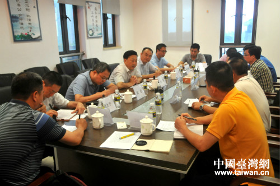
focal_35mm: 33
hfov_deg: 57.3
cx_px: 140
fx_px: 256
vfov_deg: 39.9
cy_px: 93
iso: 800
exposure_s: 1/80
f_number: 4.5
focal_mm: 22
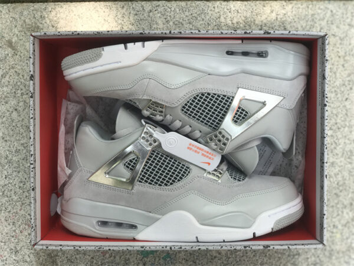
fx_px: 583
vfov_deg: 25.7
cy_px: 133
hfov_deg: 33.8
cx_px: 177
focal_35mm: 57
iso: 20
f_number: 2.8
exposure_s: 1/124
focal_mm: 6.6
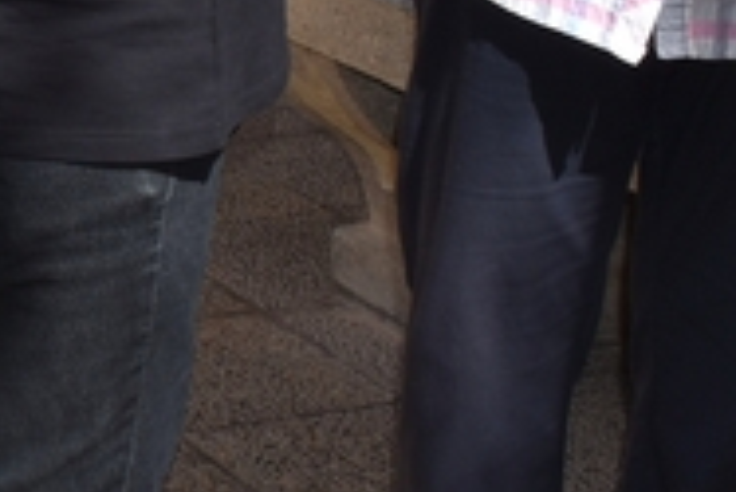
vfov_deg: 8.5
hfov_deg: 11.9
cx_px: -579
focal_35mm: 159
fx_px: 3253
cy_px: -134
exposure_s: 1/200
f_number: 10
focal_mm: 22
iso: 100
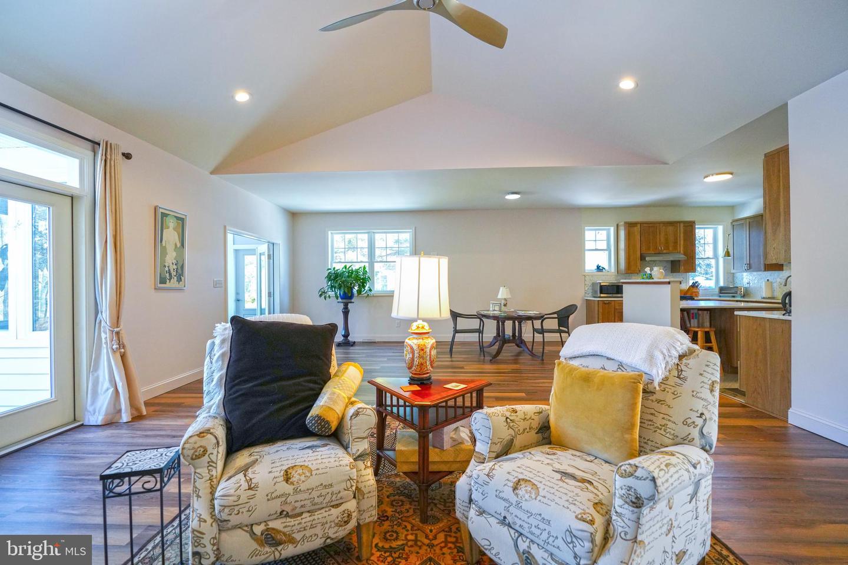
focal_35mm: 16
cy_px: 282
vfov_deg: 73.7
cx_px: 424
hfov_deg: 96.7
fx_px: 377
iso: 1600
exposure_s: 1/160
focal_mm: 16
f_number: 4
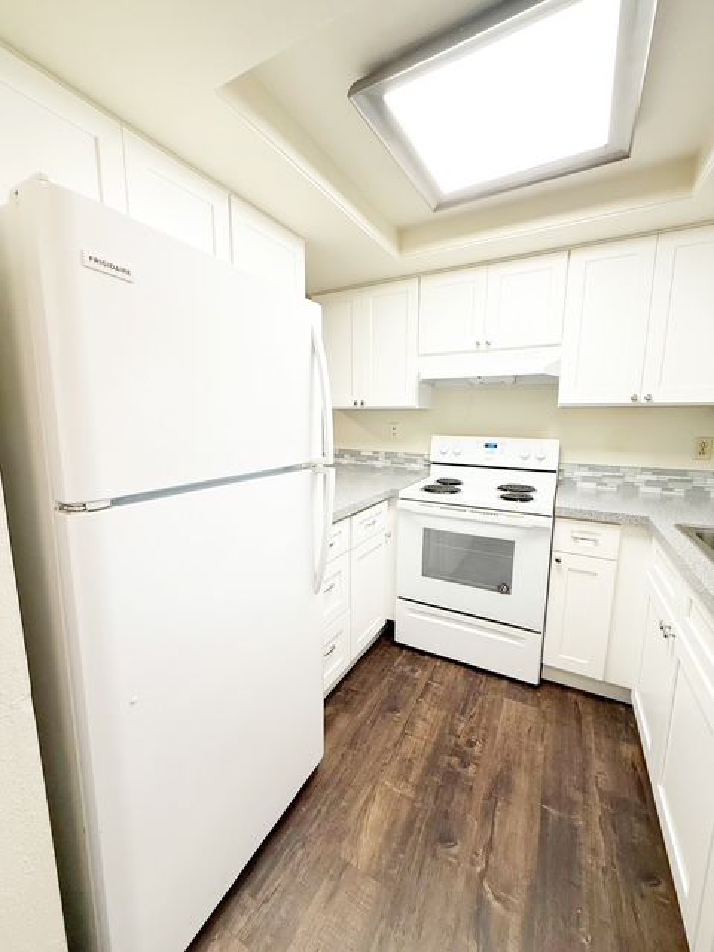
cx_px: 357
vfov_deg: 102.1
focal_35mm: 14
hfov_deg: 85.7
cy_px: 476
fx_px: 385
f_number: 2.2
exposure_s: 1/120
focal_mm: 2.22
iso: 125
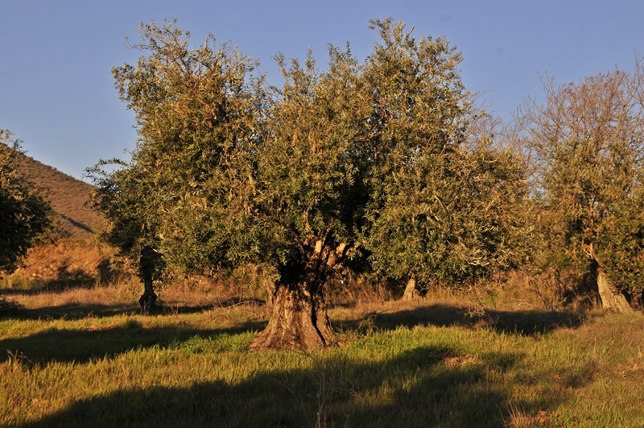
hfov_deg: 27.0
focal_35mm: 75
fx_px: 1340
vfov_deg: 18.1
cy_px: 214
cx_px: 322
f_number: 8
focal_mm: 50
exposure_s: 1/250
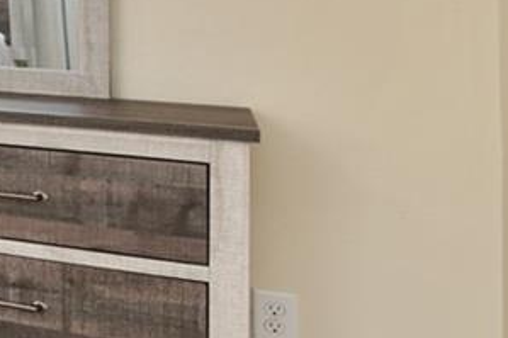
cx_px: -800
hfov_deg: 13.9
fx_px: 1058
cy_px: -58
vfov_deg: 17.4
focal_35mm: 75
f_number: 7.1
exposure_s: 1/8
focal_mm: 14
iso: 320
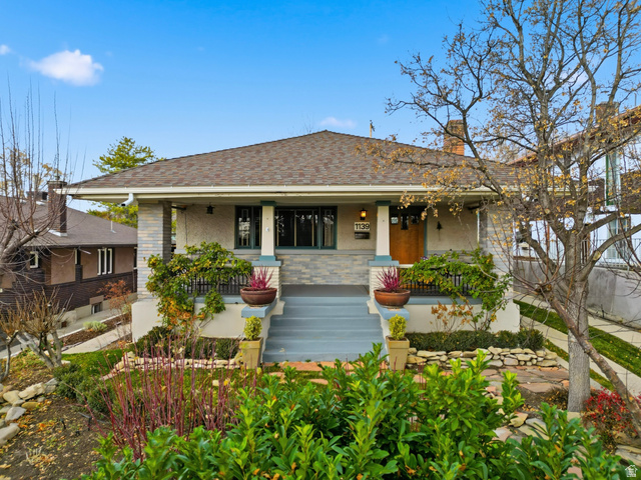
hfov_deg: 71.6
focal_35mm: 24
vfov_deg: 56.8
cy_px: 240
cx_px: 320
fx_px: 444
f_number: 1.7
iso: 100
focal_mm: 6.7
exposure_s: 1/1500
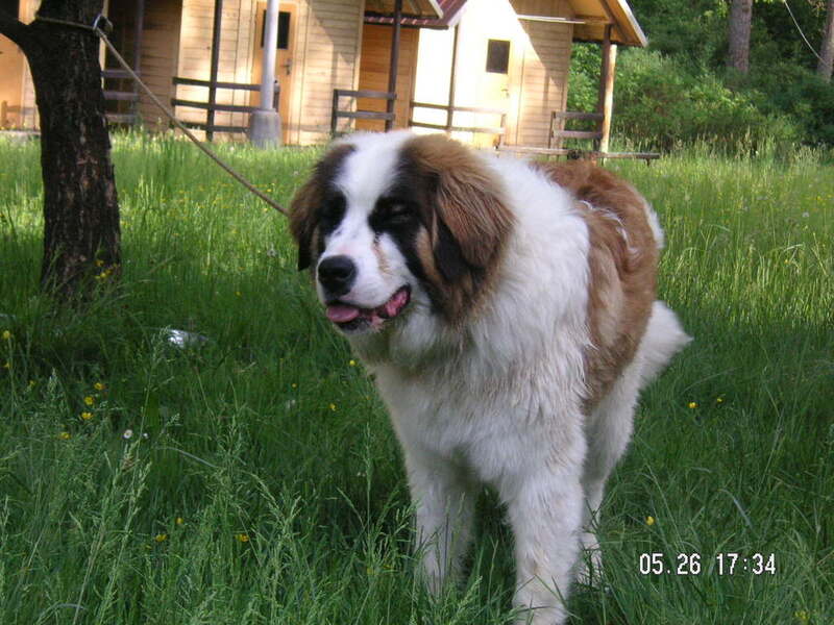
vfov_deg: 15.4
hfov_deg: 20.4
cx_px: 417
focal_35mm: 96
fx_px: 2313
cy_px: 312
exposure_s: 1/90
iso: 125
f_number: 4.9
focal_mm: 15.9
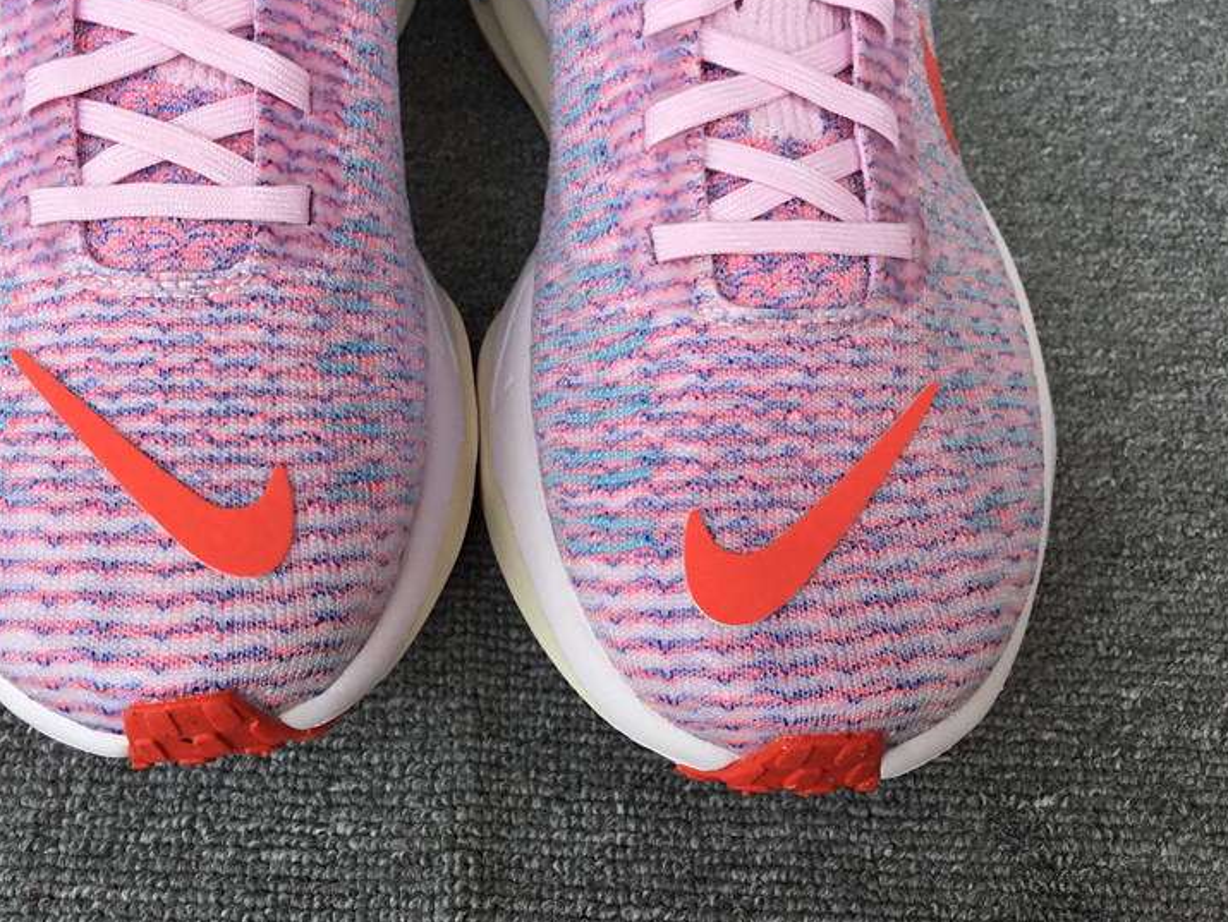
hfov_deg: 47.5
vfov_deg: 36.8
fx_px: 1384
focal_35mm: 39
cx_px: 483
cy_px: 389
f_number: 2.4
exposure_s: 1/328
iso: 25
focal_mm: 3.3
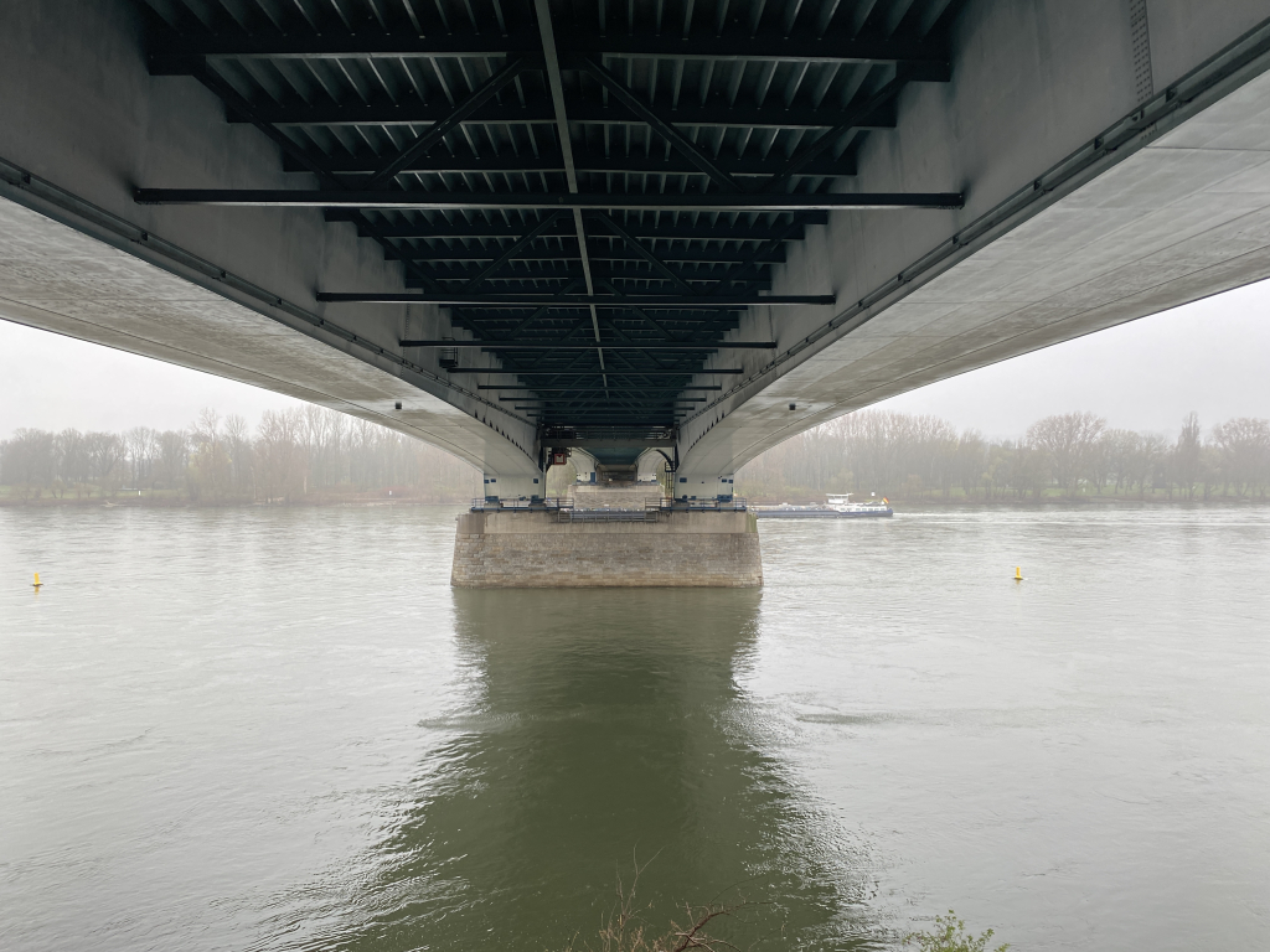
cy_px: 476
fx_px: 954
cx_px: 635
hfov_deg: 67.3
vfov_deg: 53.1
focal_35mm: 26
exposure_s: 1/121
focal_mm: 4.25
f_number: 1.8
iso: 40
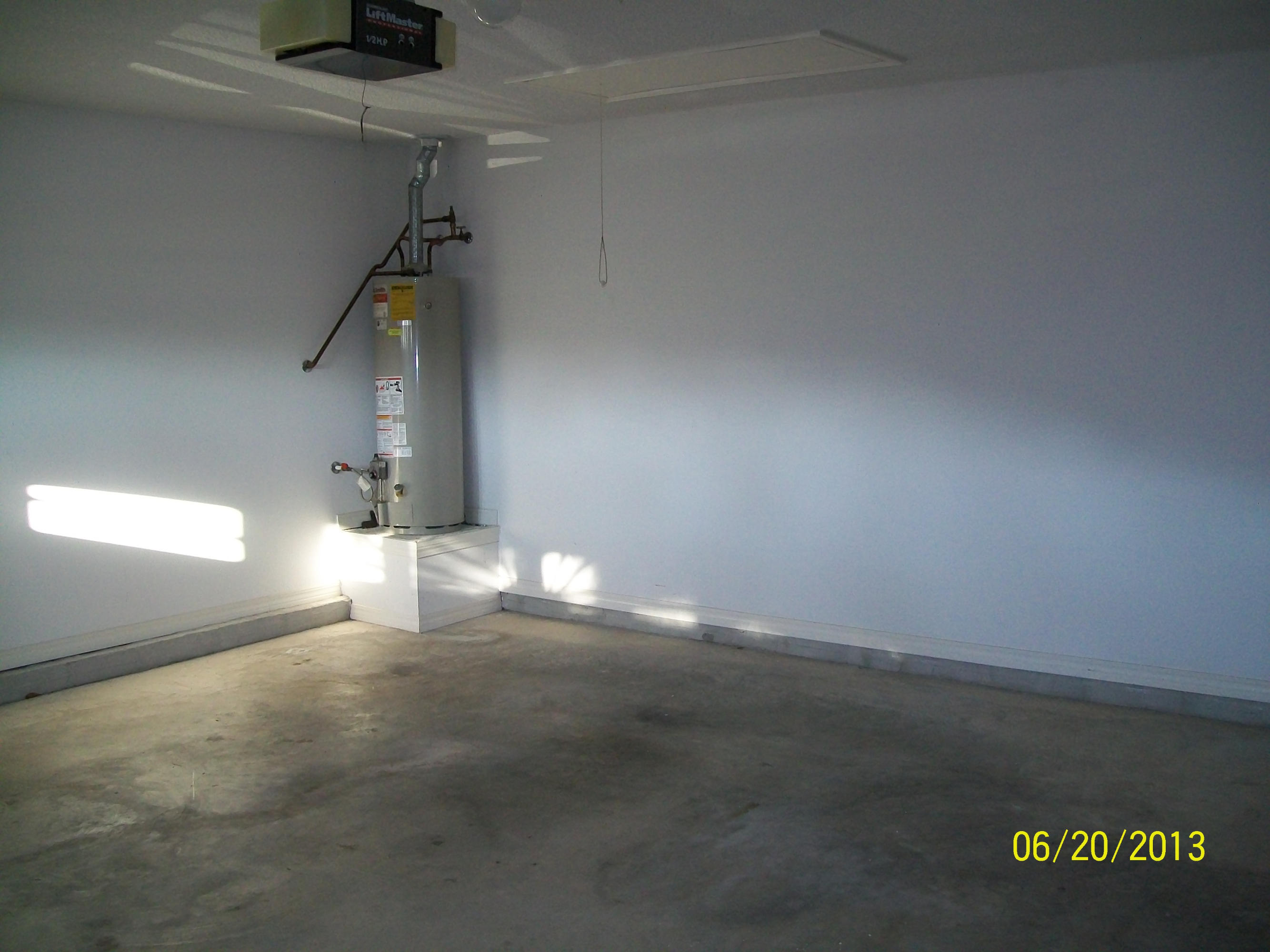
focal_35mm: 34
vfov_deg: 41.8
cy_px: 476
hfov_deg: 54.0
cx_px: 635
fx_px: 1247
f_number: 2.7
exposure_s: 1/60
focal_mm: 6.1
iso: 160
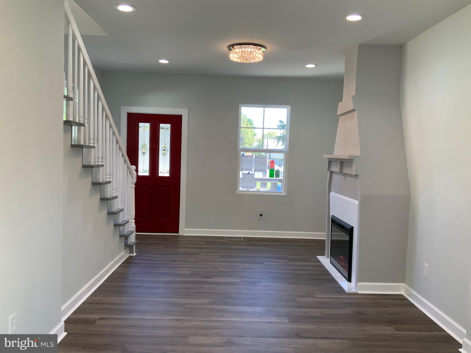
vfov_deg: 48.2
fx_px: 395
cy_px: 176
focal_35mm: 29
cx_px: 236
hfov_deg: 61.7
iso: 64
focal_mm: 3
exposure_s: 1/120
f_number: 1.8
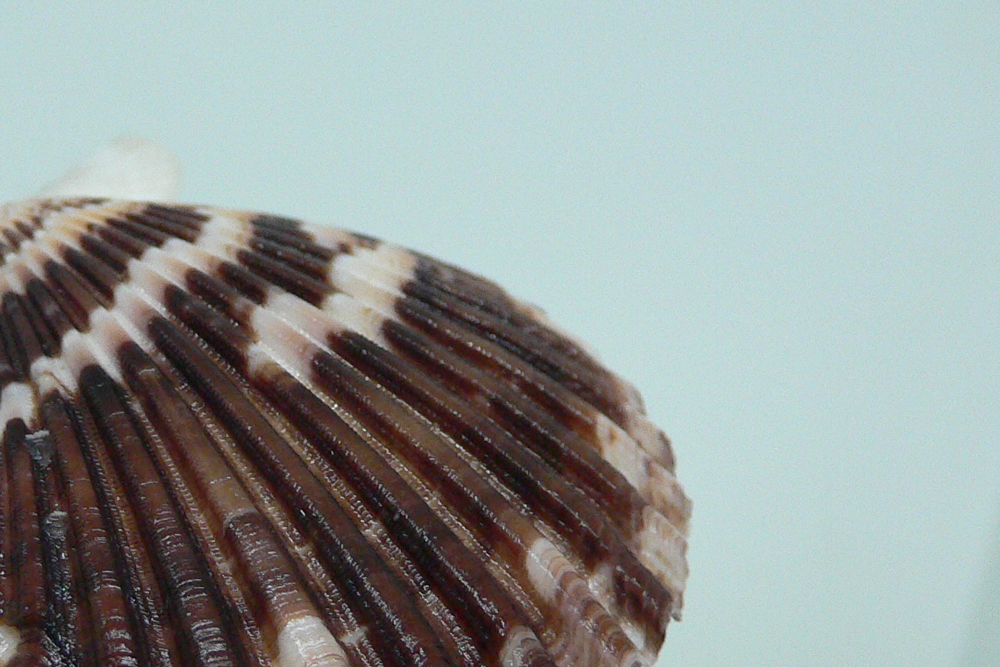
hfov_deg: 33.3
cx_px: 252
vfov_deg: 22.7
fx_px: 1639
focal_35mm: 59
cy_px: 513
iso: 200
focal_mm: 4.6
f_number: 2.8
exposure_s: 1/40
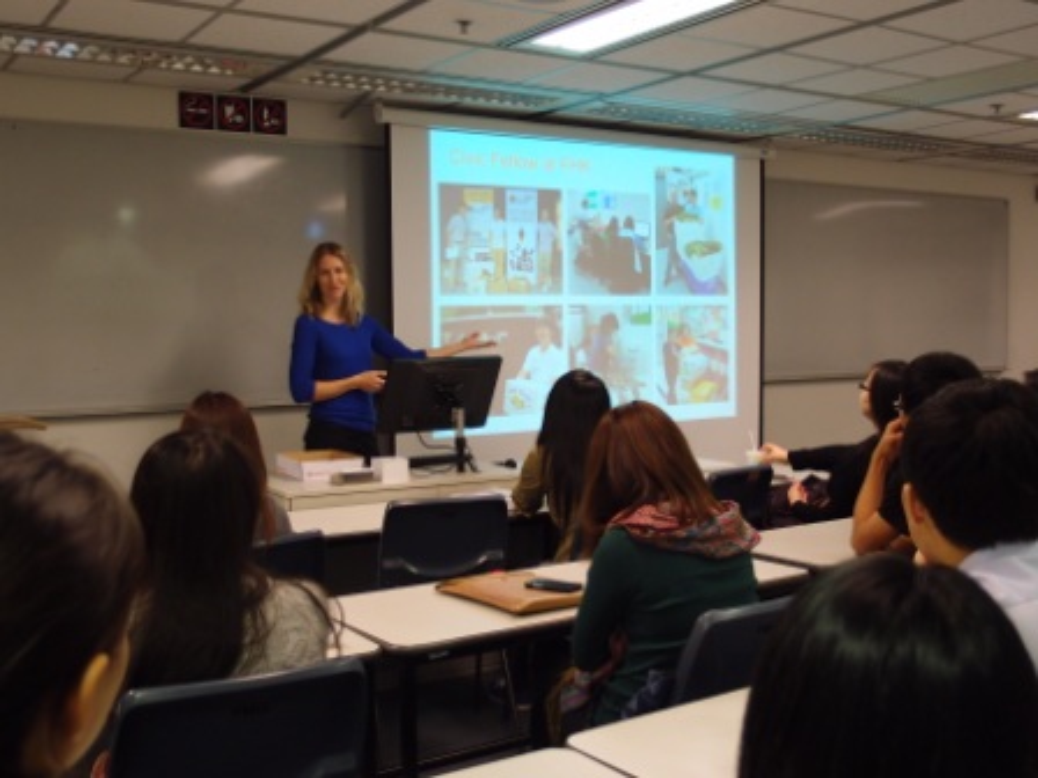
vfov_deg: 37.7
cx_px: 519
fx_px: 1139
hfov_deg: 49.0
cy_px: 389
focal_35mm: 38
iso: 200
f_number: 2
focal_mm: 8.16
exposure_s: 1/80
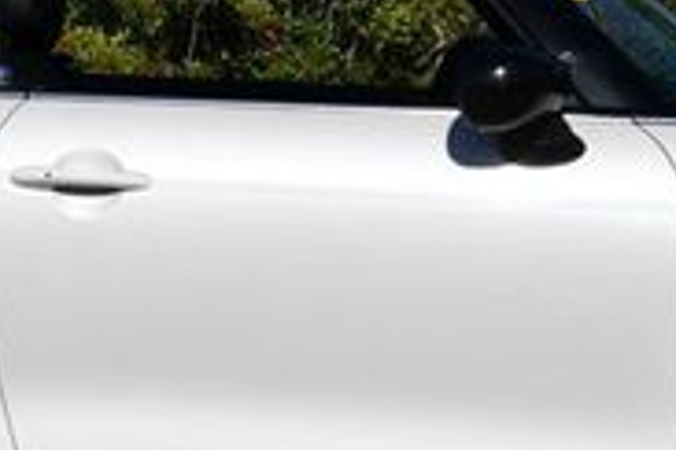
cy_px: 44
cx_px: 310
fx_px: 4206
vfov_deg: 6.1
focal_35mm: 224
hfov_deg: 9.2
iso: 100
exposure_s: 1/400
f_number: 10
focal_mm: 32
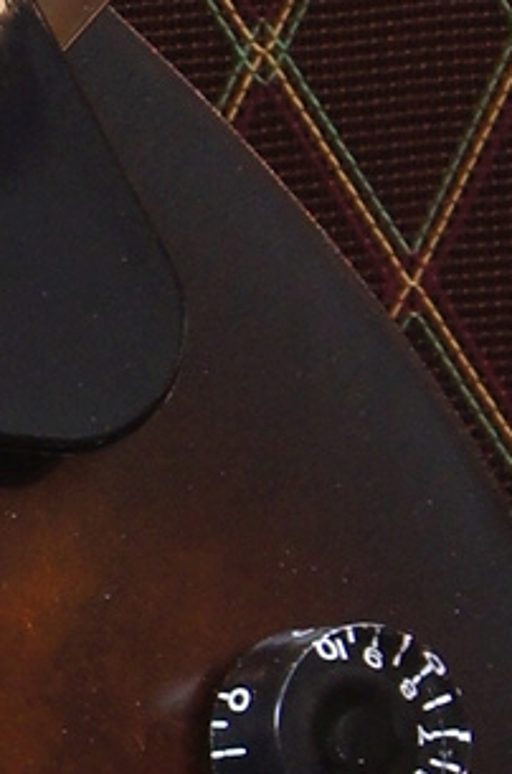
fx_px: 14486
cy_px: 190
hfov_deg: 2.0
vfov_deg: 3.1
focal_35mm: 676
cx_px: -814
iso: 400
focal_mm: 60
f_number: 8
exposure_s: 1/5
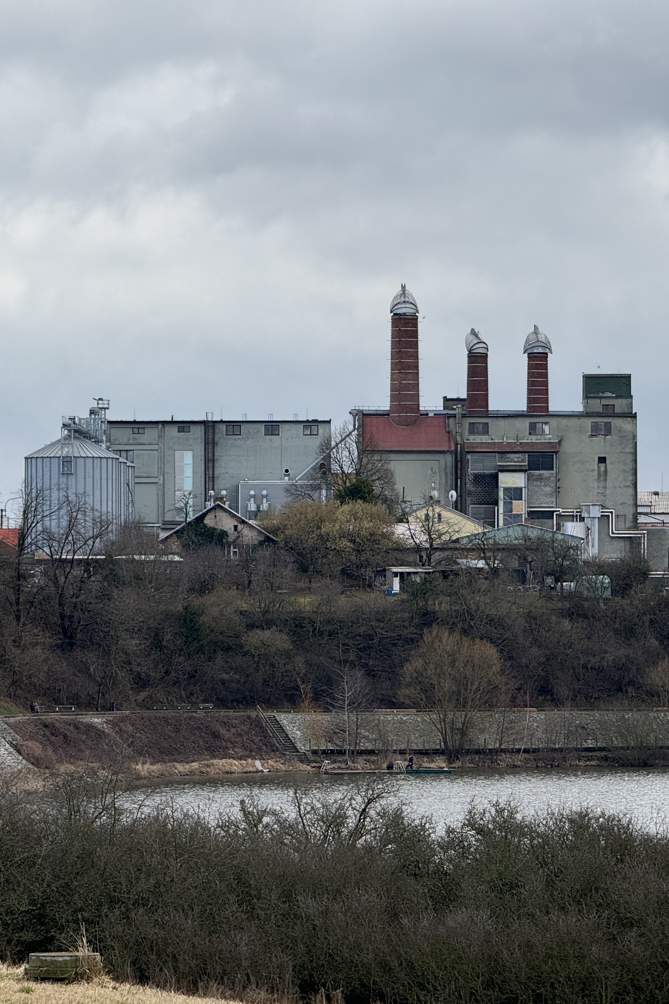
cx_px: 347
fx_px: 4654
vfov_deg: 12.3
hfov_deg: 8.2
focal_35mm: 167
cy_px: 502
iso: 50
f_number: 2.8
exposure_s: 1/914
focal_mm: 15.66
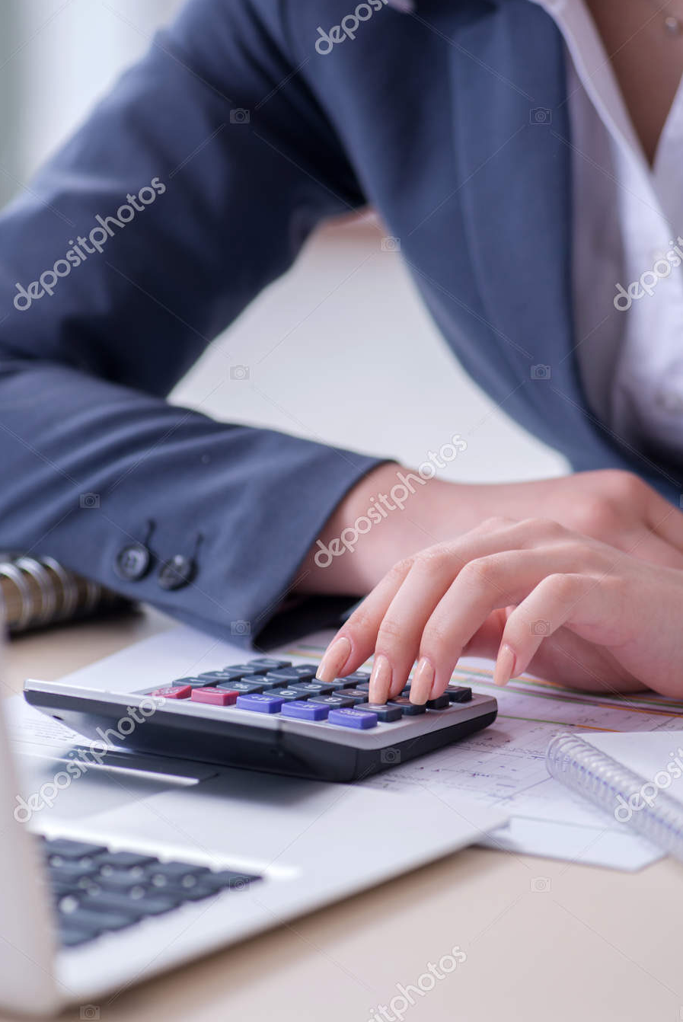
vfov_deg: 16.4
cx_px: 326
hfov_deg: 11.0
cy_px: 564
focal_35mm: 125
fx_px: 3551
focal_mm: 105
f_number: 5
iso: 100
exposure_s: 1/100
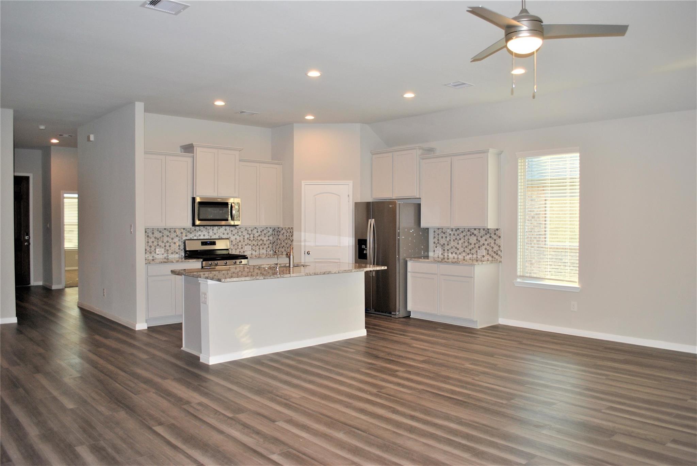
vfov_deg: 48.0
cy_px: 233
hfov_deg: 67.3
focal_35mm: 27
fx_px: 523
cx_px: 348
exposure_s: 1/60
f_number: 3.5
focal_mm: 18
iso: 200
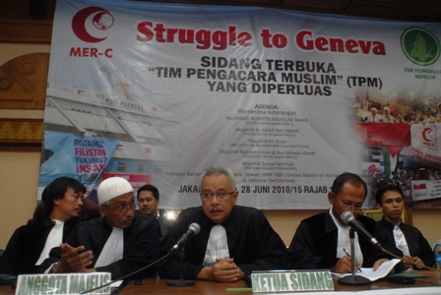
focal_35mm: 30
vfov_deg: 43.7
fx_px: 368
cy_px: 148
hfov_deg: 61.9
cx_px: 220
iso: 400
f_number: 3.5
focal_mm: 20
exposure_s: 1/30
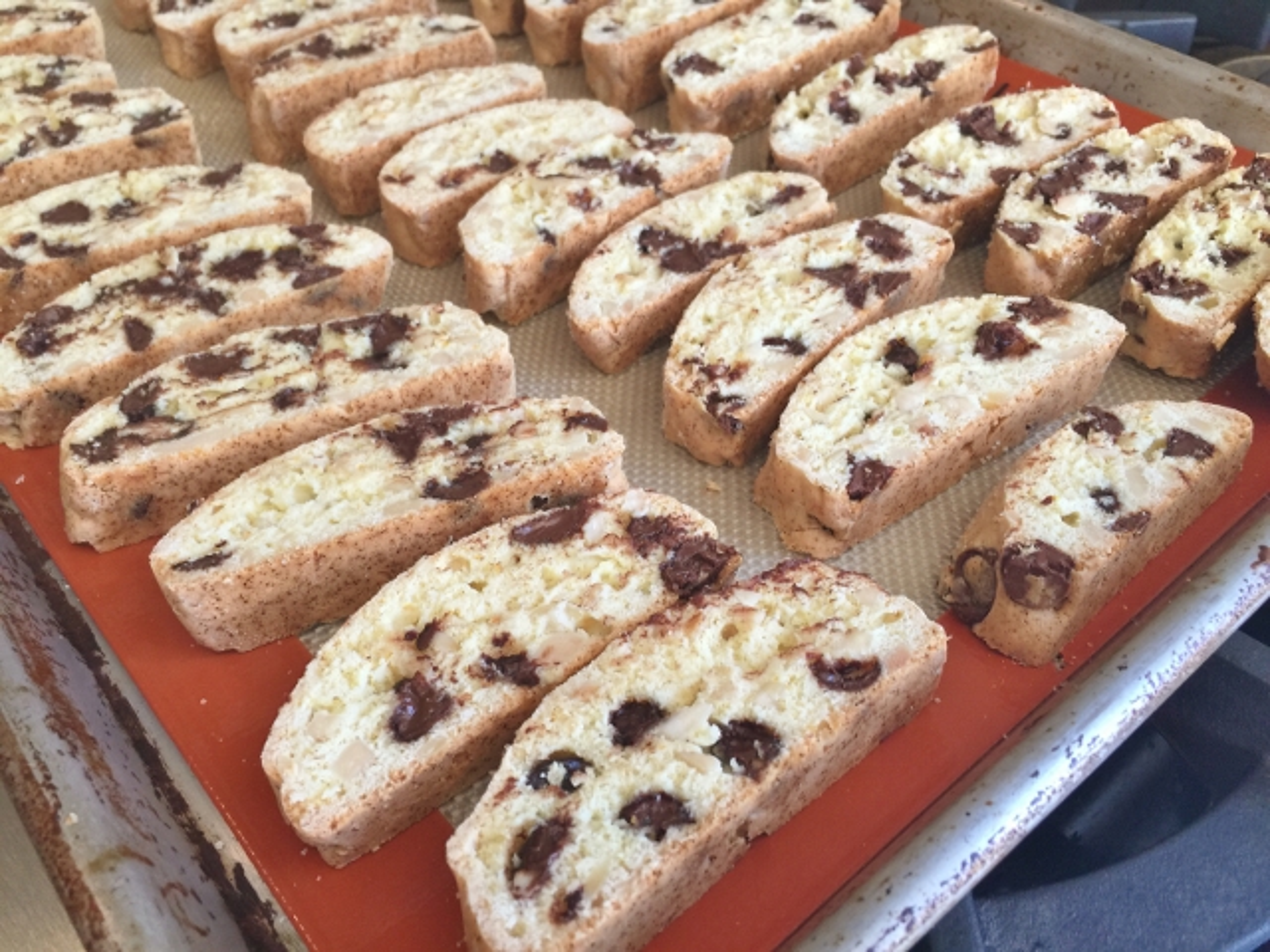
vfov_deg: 48.2
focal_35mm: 29
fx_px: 1064
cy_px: 476
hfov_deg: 61.7
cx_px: 635
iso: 32
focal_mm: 4.15
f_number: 2.2
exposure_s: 1/30
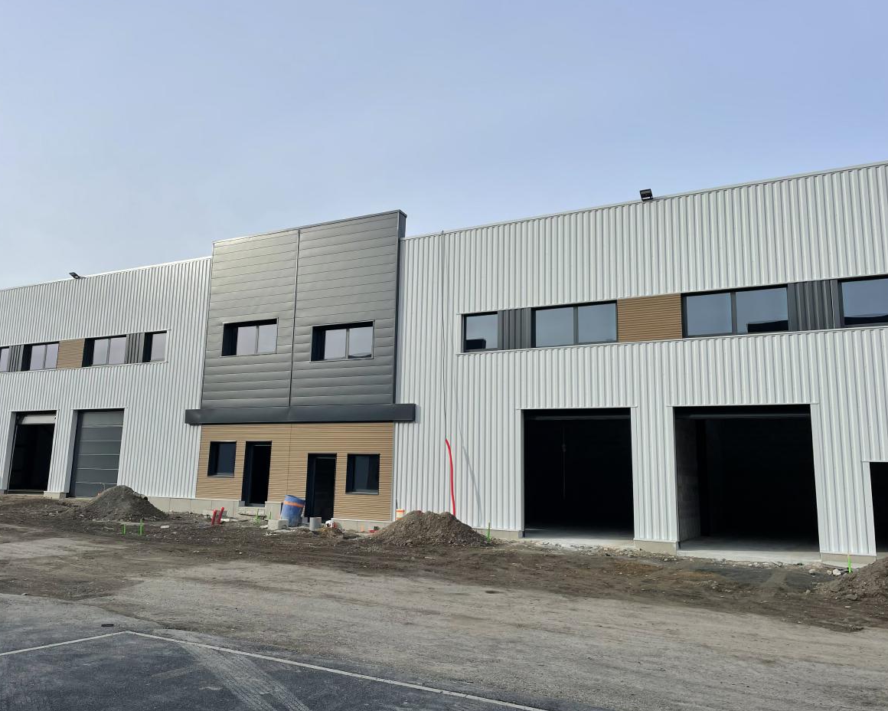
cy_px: 360
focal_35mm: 28
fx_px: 736
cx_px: 407
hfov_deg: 62.1
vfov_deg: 51.5
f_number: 1.6
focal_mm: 4.2
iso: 32
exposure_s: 1/2618
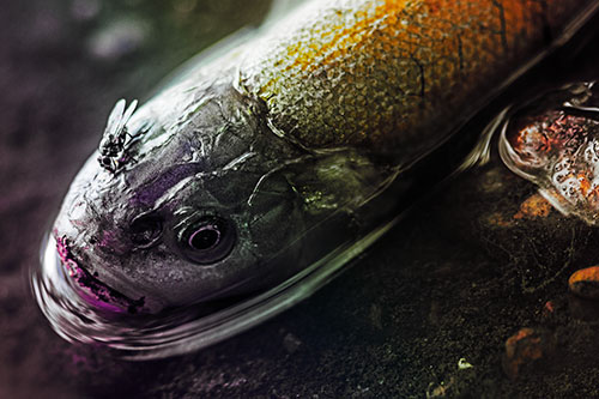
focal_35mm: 210
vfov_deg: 6.5
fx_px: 3493
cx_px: 300
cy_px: 200
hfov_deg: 9.8
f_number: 6.7
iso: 360
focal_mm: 210
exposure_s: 1/250
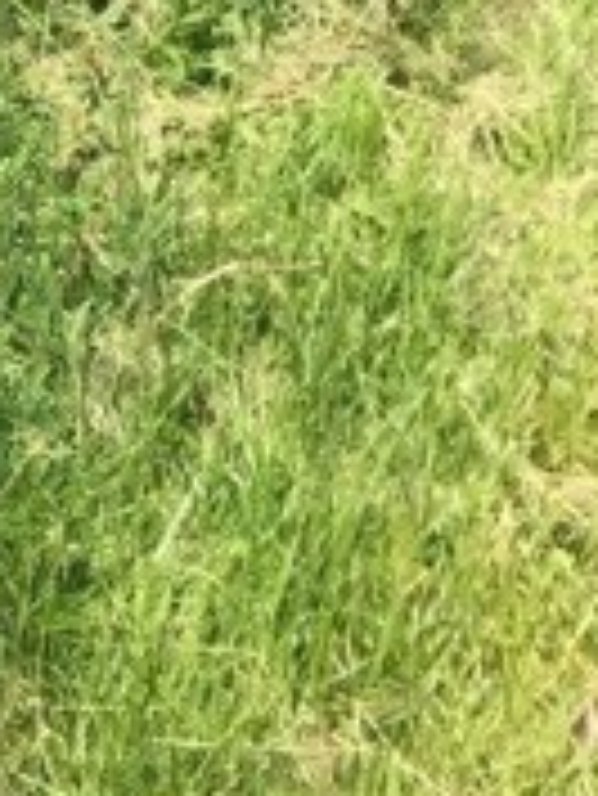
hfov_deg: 10.8
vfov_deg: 13.8
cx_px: -598
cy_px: -666
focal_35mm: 126
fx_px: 2899
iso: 32
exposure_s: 1/1236
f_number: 2.2
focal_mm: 4.15
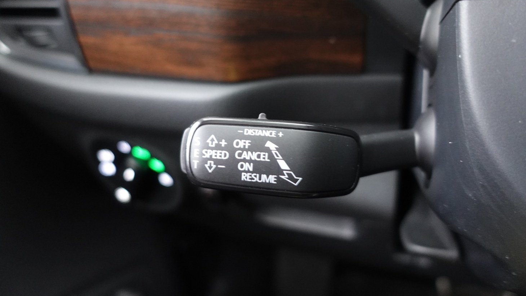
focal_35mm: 28
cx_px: 269
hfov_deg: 67.9
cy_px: 140
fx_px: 390
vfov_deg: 41.5
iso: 1600
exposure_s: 1/5
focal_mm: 9.4
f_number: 1.8
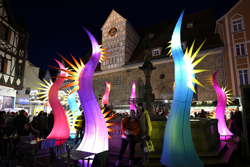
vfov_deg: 53.1
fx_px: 167
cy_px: 84
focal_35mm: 24
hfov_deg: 73.7
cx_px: 125
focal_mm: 24
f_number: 3.2
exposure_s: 1/60
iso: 1600
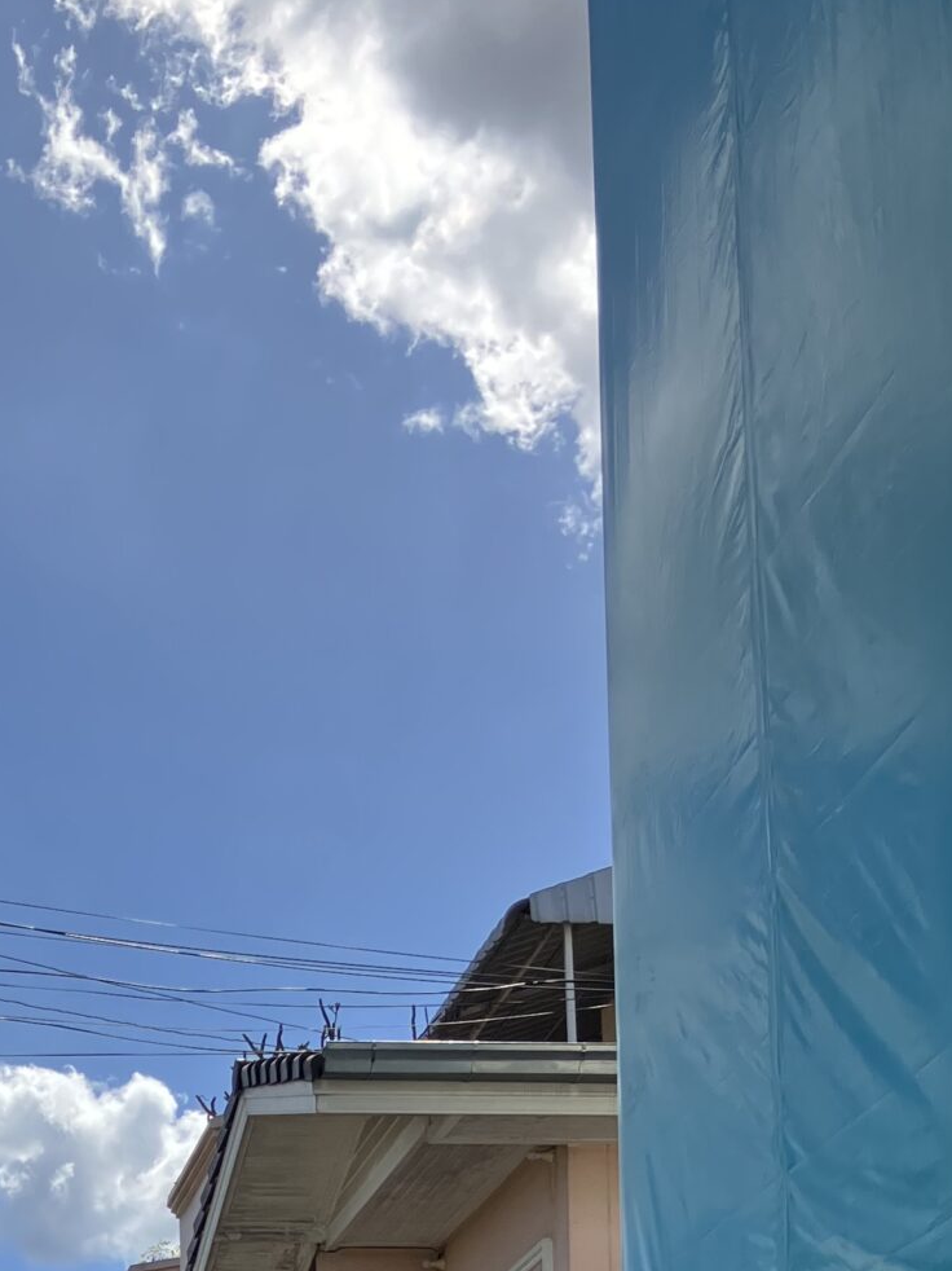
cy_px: 1623
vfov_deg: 23.7
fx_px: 2678
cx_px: -89
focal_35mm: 73
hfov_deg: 19.3
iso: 32
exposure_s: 1/2857
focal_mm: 3.99
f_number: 1.8
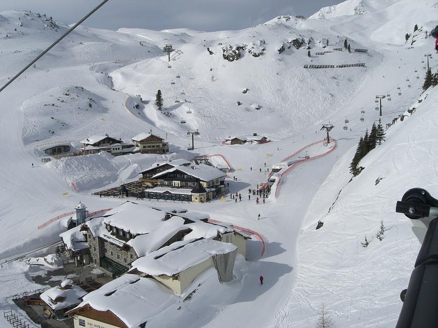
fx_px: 481
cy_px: 164
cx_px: 219
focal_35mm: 38
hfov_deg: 49.0
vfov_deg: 37.7
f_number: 4.4
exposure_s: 1/2000
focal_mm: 6.3
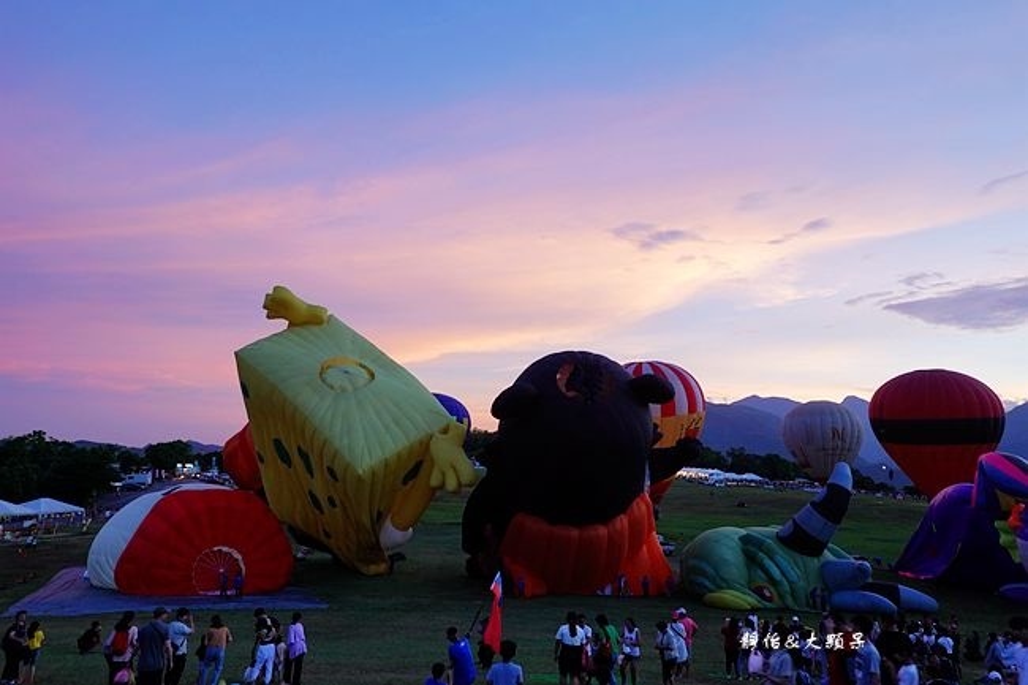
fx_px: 685
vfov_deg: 53.1
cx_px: 514
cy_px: 342
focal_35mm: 24
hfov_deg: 73.8
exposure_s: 1/30
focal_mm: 9.01
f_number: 2.8
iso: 160
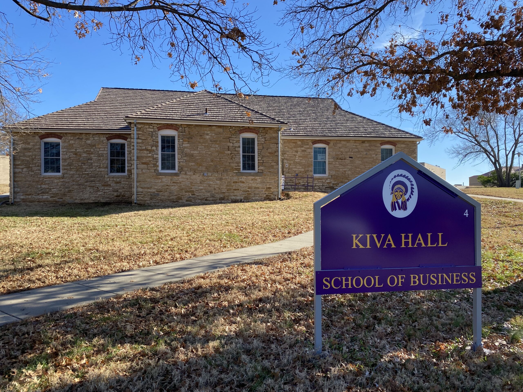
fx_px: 393
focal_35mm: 26
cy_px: 196
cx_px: 262
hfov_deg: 67.3
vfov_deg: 53.1
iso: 32
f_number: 1.8
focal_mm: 4.25
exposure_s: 1/1287
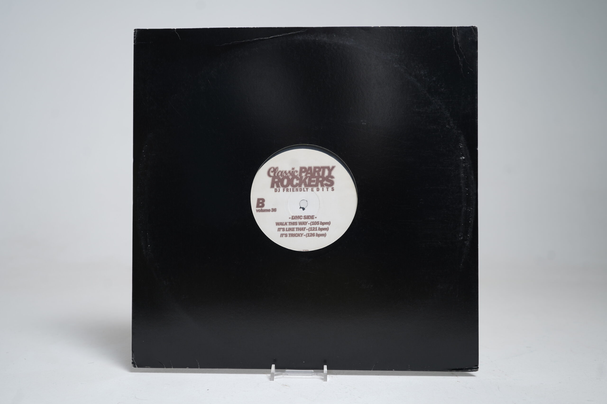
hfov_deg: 55.8
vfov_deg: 38.9
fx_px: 573
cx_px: 304
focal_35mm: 34
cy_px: 202
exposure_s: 1/6
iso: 64
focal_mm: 34
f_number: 5
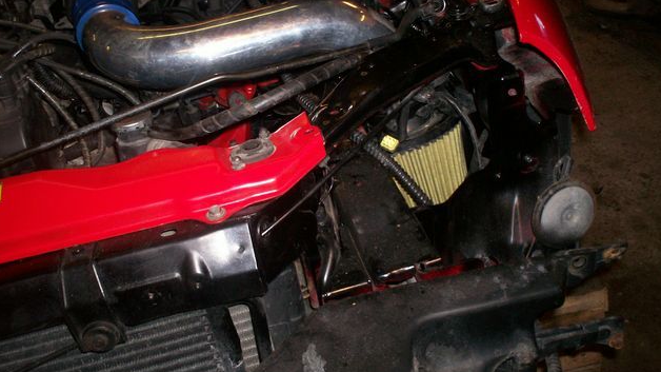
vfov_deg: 29.7
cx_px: 334
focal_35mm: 40
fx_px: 701
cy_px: 164
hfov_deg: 50.5
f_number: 4.5
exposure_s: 1/60
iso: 140
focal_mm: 6
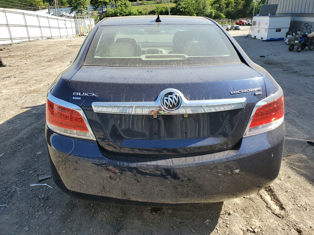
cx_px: 157
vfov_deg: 53.1
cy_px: 118
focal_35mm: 26
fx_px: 236
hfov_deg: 67.3
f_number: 1.5
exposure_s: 1/1111
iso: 50
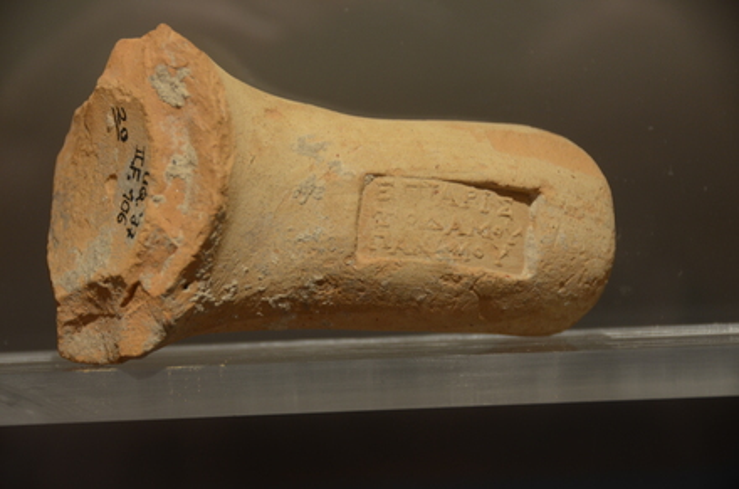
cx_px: 370
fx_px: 3225
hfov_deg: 13.1
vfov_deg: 8.7
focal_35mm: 158
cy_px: 244
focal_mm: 105
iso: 500
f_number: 5.3
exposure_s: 1/5
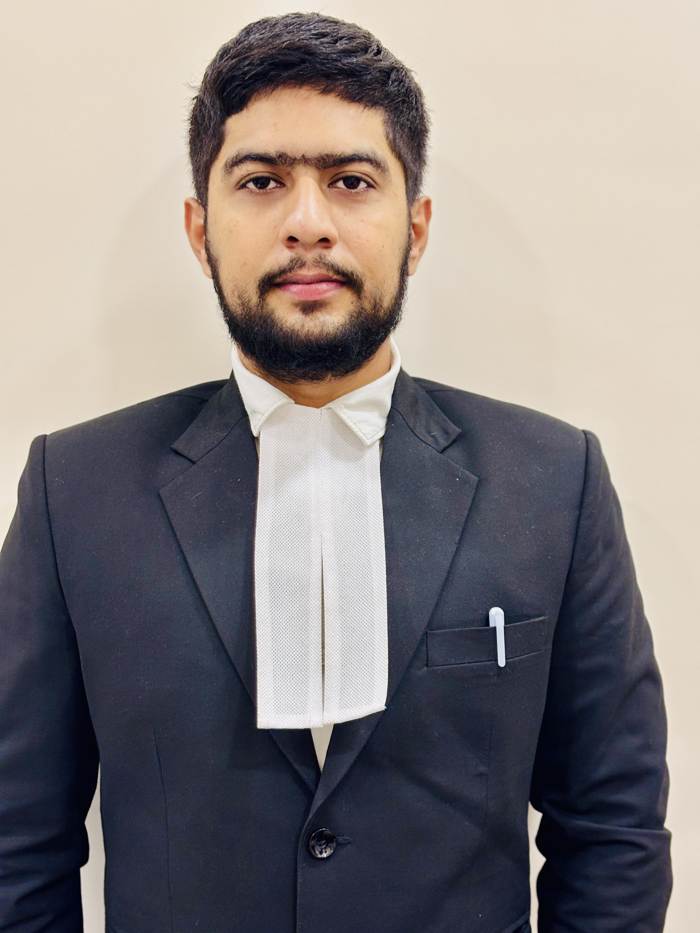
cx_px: 350
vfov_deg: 36.8
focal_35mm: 52
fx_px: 1402
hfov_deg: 28.0
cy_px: 466
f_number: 1.6
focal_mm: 5.96
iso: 100
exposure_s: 1/50
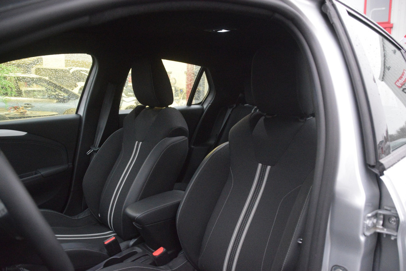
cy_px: 136
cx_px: 203
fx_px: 305
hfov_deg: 67.4
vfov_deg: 47.9
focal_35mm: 27
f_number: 3.5
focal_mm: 18
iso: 6400
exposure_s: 1/60
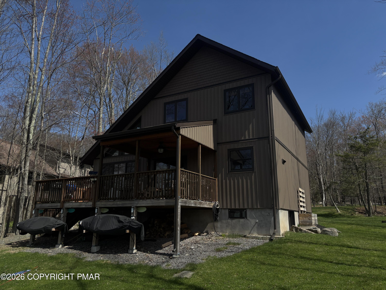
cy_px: 145
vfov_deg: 53.1
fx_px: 290
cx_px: 193
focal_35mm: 26
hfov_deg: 67.3
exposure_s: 1/5076
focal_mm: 5.96
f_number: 1.6
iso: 50
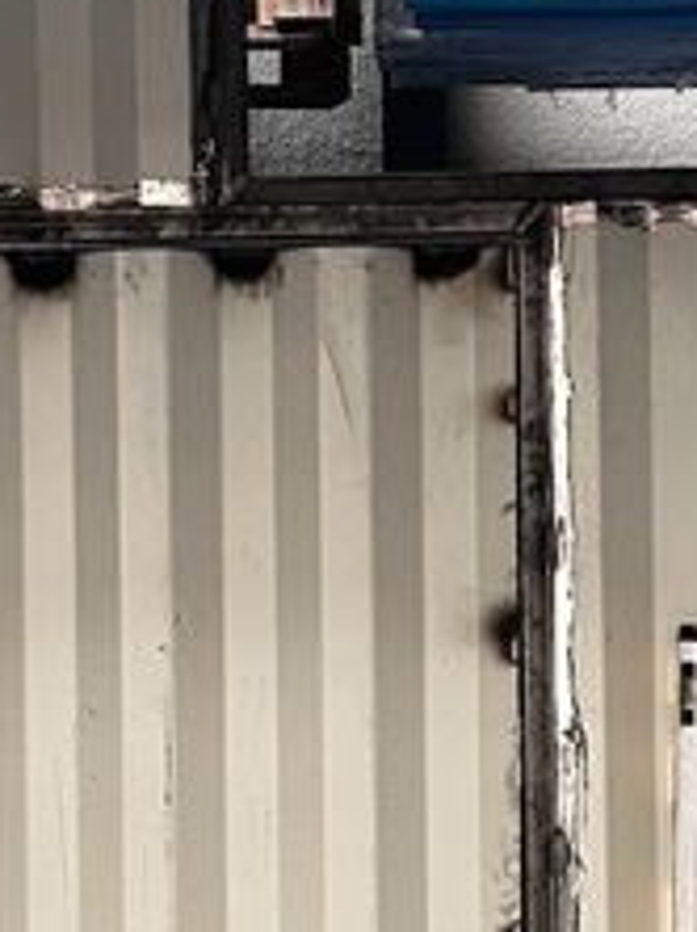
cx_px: 474
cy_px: 810
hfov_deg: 11.4
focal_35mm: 130
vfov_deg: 15.0
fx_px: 3497
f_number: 1.78
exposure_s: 1/109
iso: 250
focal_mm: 6.86
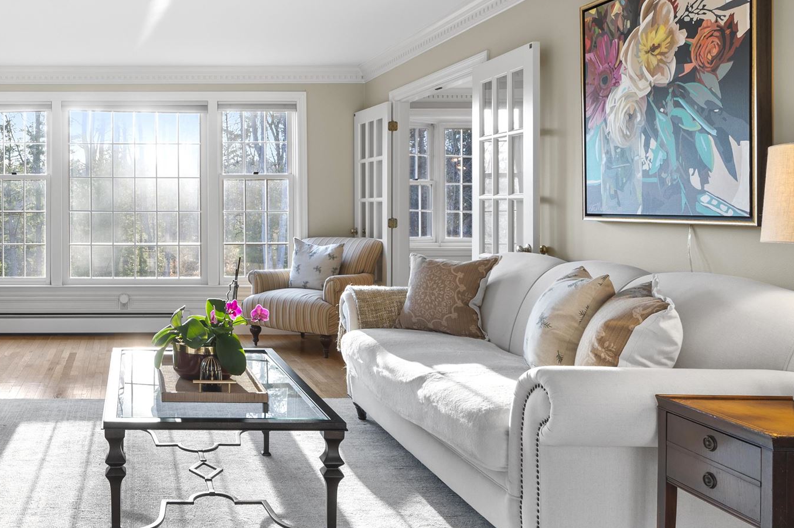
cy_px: 214
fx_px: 749
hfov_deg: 52.8
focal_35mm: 34
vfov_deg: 38.7
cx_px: 179
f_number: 7.1
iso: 250
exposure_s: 1
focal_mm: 15
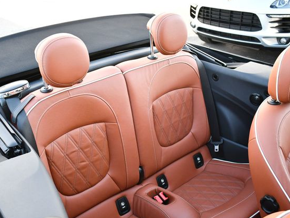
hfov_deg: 46.7
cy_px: 111
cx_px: 131
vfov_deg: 36.0
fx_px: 335
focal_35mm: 40
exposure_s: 1/250
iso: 800
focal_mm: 18
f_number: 3.5
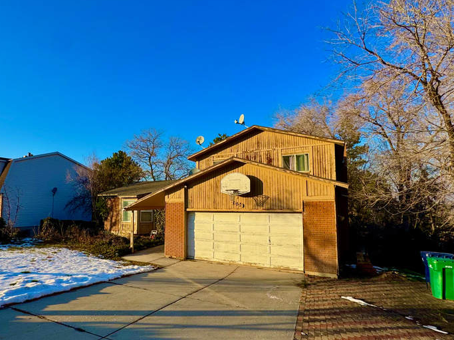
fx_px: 275
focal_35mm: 21
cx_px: 176
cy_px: 187
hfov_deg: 77.9
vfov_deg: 63.3
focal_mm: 2.22
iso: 40
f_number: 2.2
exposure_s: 1/1323
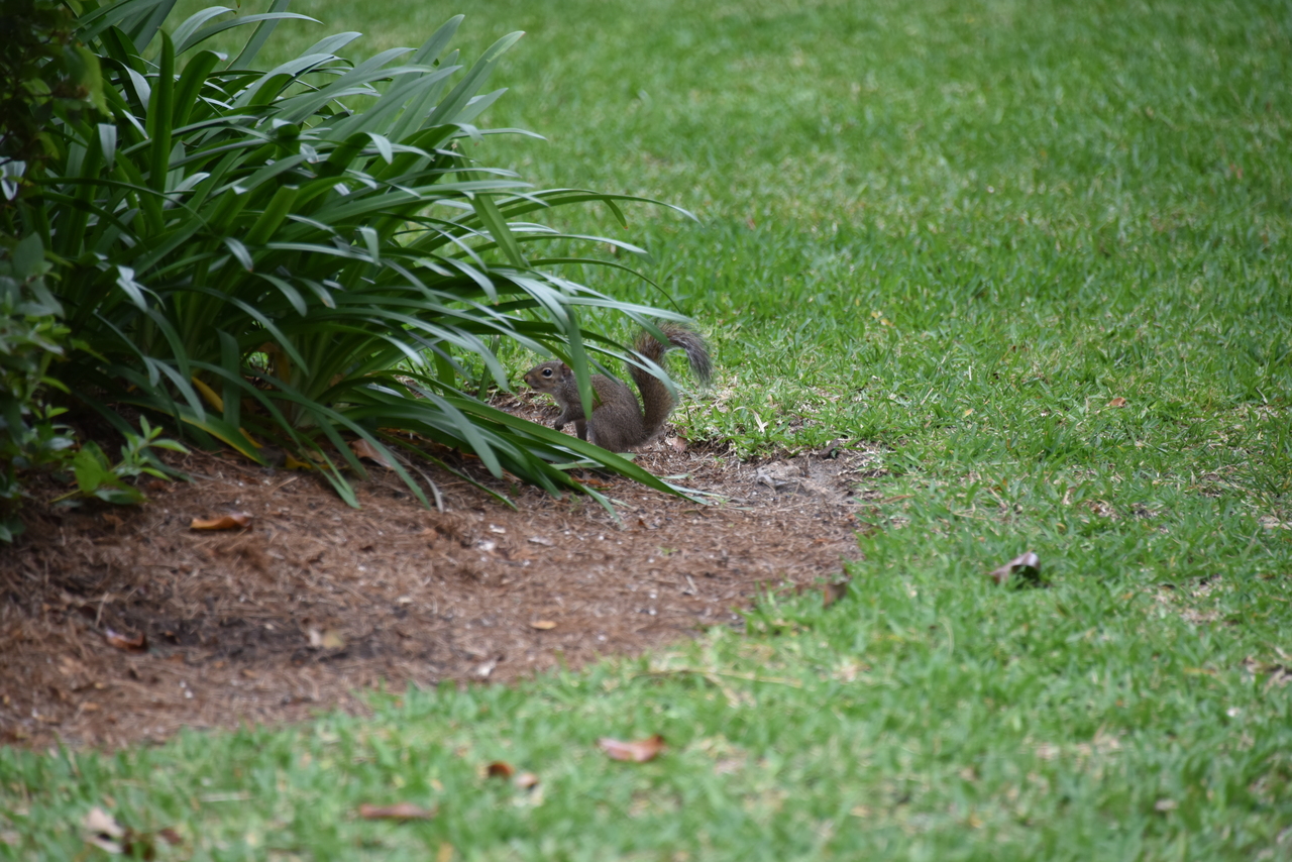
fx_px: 10768
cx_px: 646
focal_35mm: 300
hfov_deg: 6.9
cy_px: 431
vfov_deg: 4.6
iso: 720
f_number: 5.6
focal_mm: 300
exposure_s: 1/640
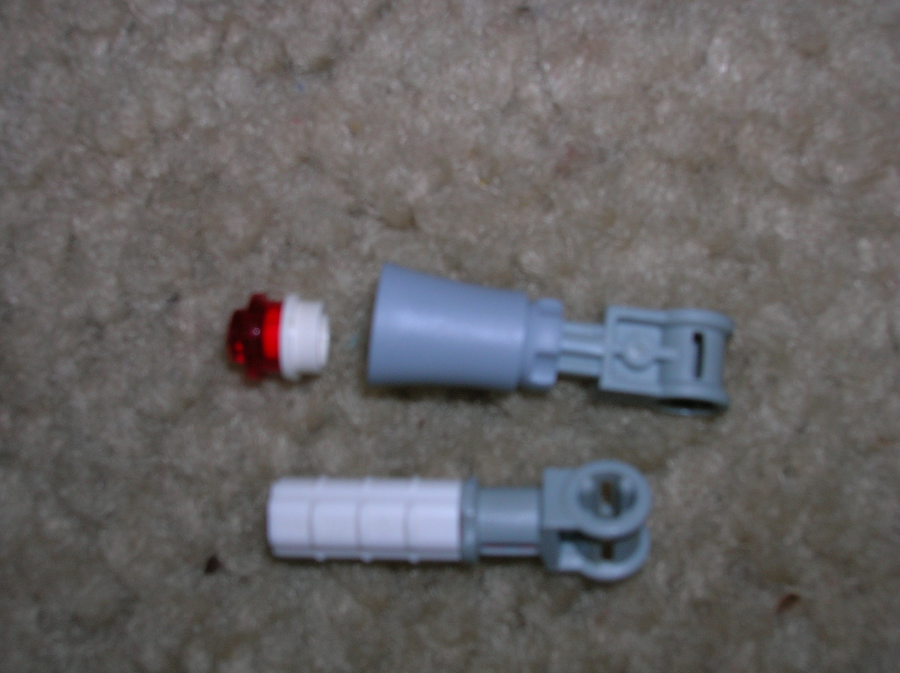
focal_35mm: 46
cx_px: 450
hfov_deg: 41.3
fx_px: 1195
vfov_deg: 31.5
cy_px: 336
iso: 50
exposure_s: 1/60.1
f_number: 5.4
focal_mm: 7.7
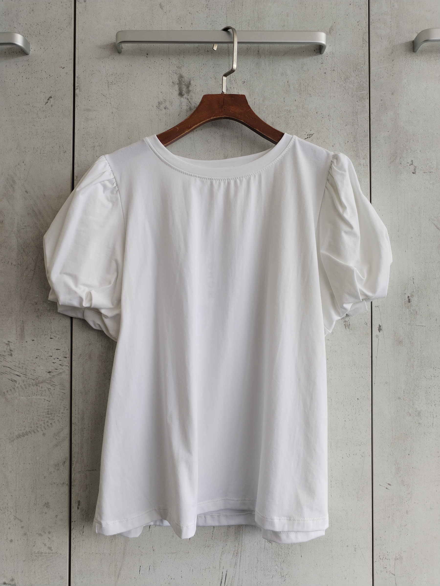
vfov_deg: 61.7
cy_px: 293
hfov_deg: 48.2
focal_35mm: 29
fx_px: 491
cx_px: 220
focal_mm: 4.75
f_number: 1.8
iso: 100
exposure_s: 1/126
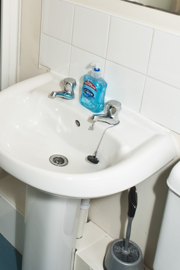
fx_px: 383
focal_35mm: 51
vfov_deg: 36.7
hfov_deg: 24.5
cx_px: -22
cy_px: 32
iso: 200
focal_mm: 20
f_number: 5
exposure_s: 1/60
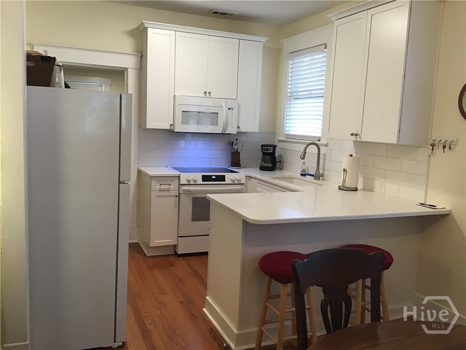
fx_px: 417
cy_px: 175
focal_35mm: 31
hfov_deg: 58.4
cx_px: 233
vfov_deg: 45.4
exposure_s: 1/30
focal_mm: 3.3
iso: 64
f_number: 2.4
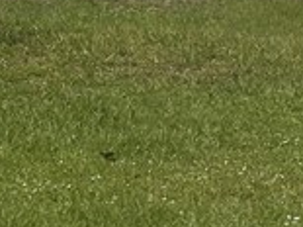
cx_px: 612
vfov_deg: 4.7
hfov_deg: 6.1
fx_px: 2773
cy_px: -92
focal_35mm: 317
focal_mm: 6.86
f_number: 1.78
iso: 64
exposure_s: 1/5882
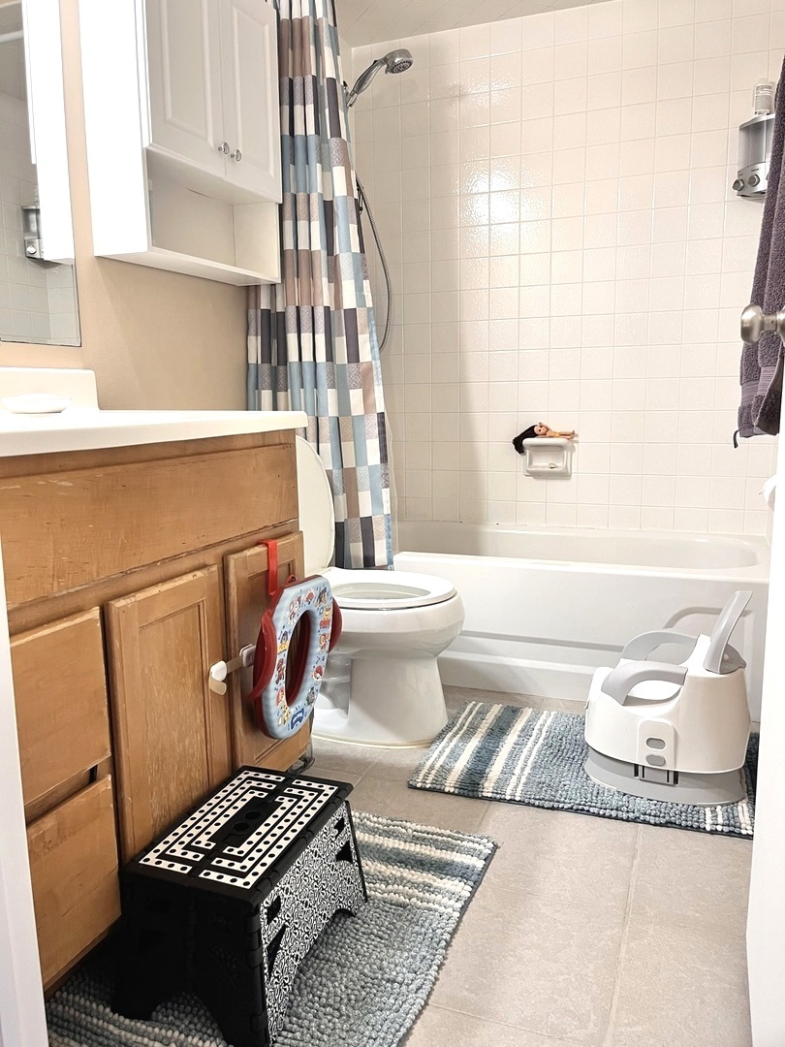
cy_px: 524
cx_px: 392
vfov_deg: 67.3
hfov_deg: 53.1
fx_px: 786
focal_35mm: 26
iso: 125
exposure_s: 1/60
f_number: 1.6
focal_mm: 5.1
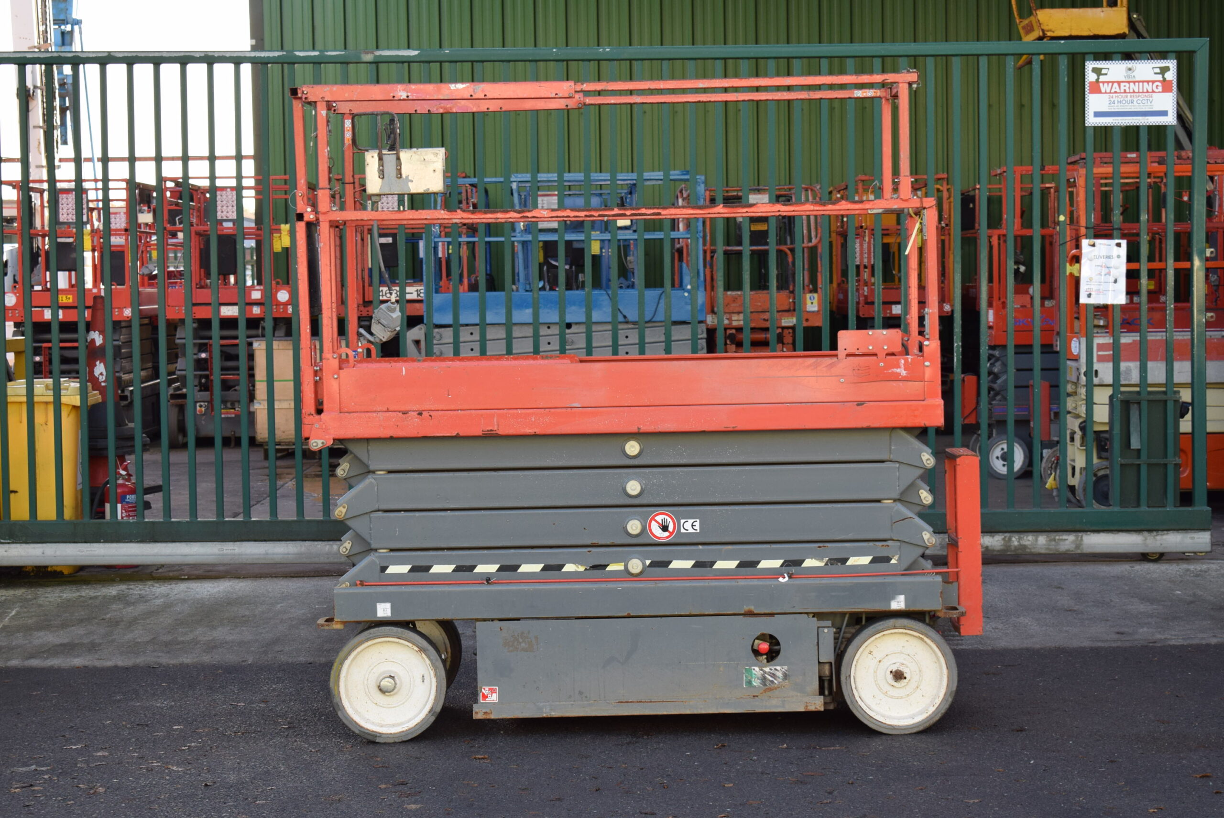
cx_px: 612
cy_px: 409
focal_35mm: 75
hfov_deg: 27.0
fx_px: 2552
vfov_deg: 18.2
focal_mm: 50
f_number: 7.1
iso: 400
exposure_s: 1/200
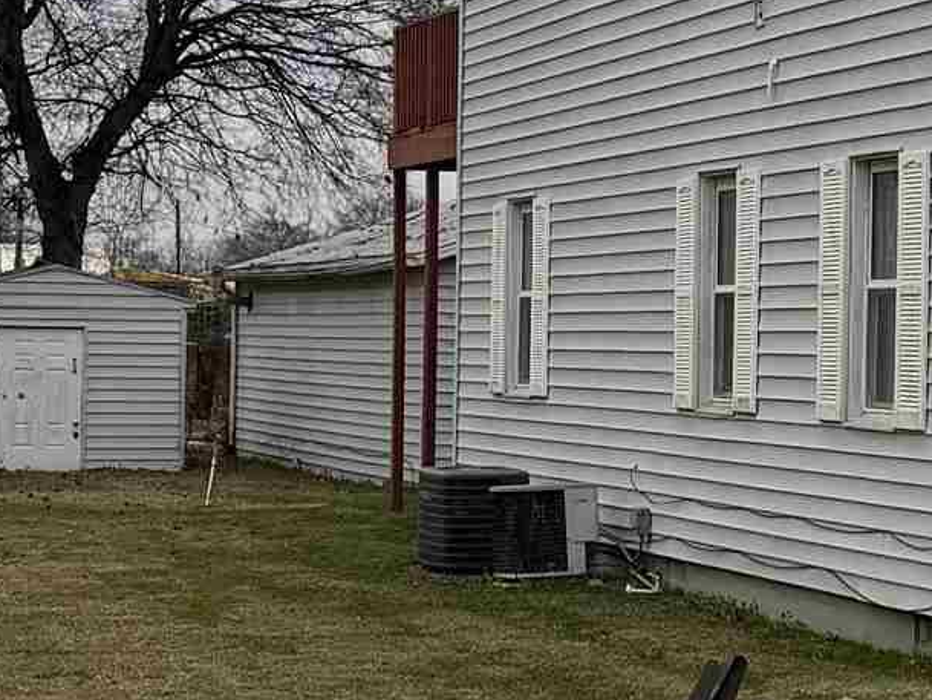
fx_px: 3258
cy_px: 346
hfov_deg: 16.2
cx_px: 725
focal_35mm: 121
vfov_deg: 12.3
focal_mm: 6.76
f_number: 1.78
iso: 80
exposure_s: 1/478
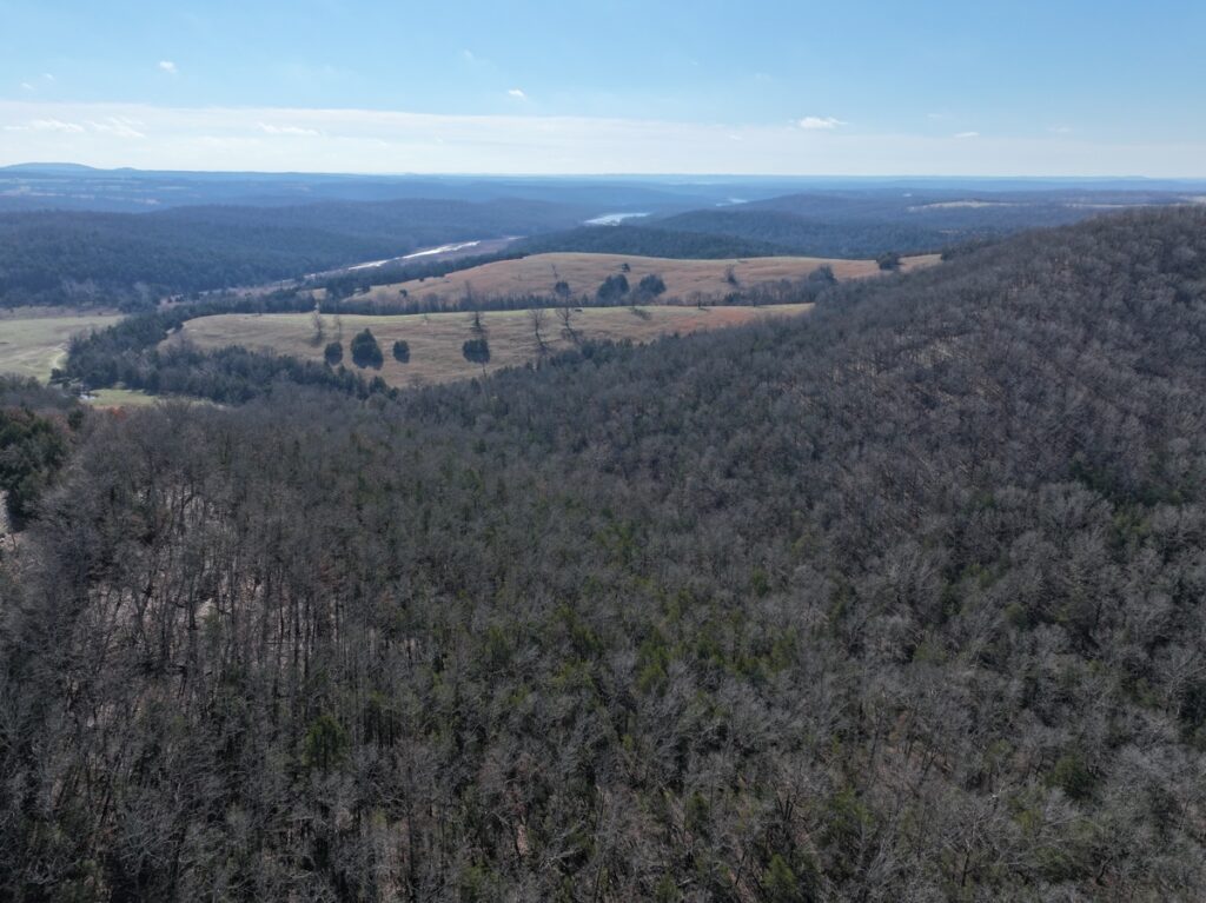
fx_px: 836
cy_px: 452
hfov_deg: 71.6
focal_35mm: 24
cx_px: 603
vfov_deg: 56.8
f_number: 2.8
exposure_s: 1/5000
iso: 380
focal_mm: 12.29
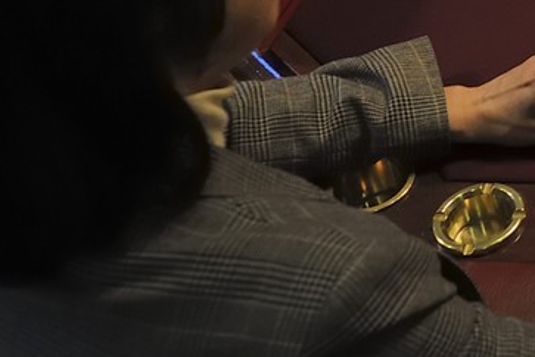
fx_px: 1441
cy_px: -181
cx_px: 1147
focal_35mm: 97
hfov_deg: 15.5
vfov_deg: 13.3
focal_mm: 22
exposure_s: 1/25
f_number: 4
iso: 800
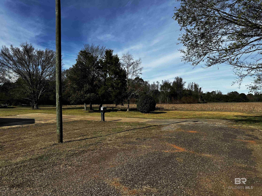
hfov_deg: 71.6
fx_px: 182
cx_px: 131
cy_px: 98
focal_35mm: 24
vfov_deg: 56.8
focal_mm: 6.86
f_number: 1.78
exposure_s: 1/5000
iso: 80
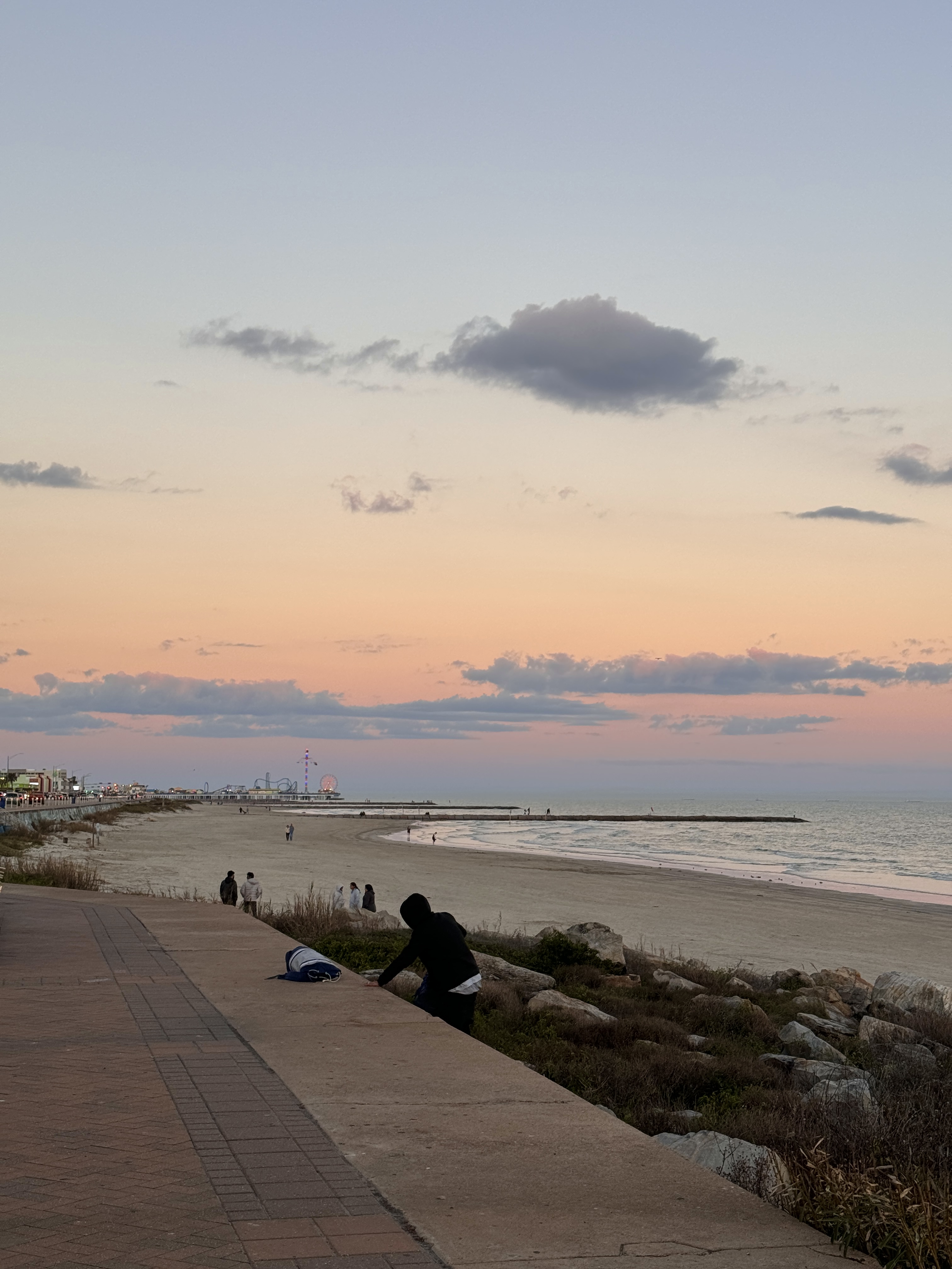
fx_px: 1760
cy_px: 634
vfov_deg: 39.7
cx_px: 476
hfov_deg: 30.3
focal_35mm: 48
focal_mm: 6.86
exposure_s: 1/397
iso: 64
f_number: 1.78
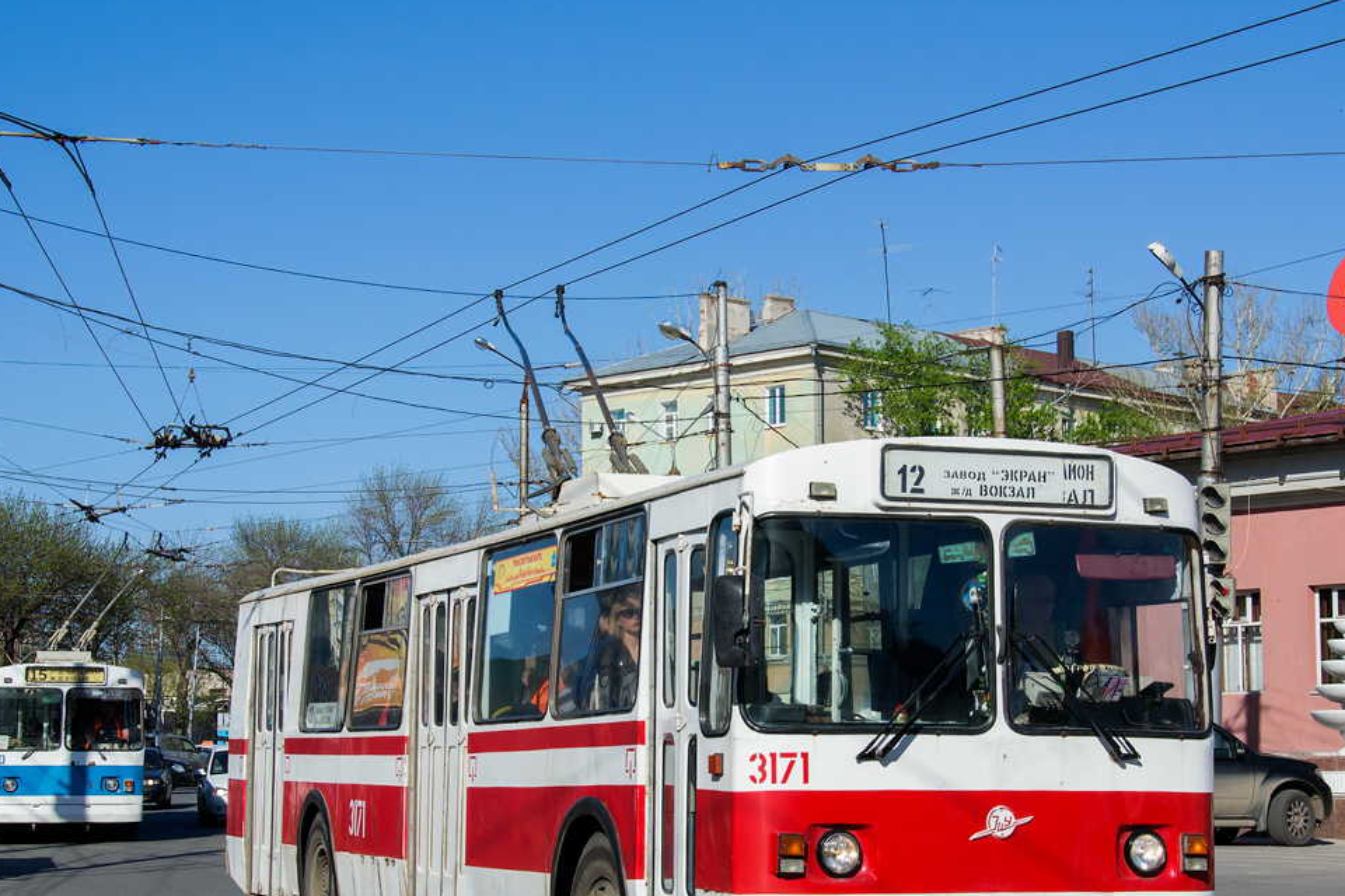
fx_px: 2452
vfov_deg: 20.7
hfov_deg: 30.6
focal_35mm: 66
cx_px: 800
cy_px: 531
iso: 400
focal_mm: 35
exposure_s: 1/1250
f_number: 8
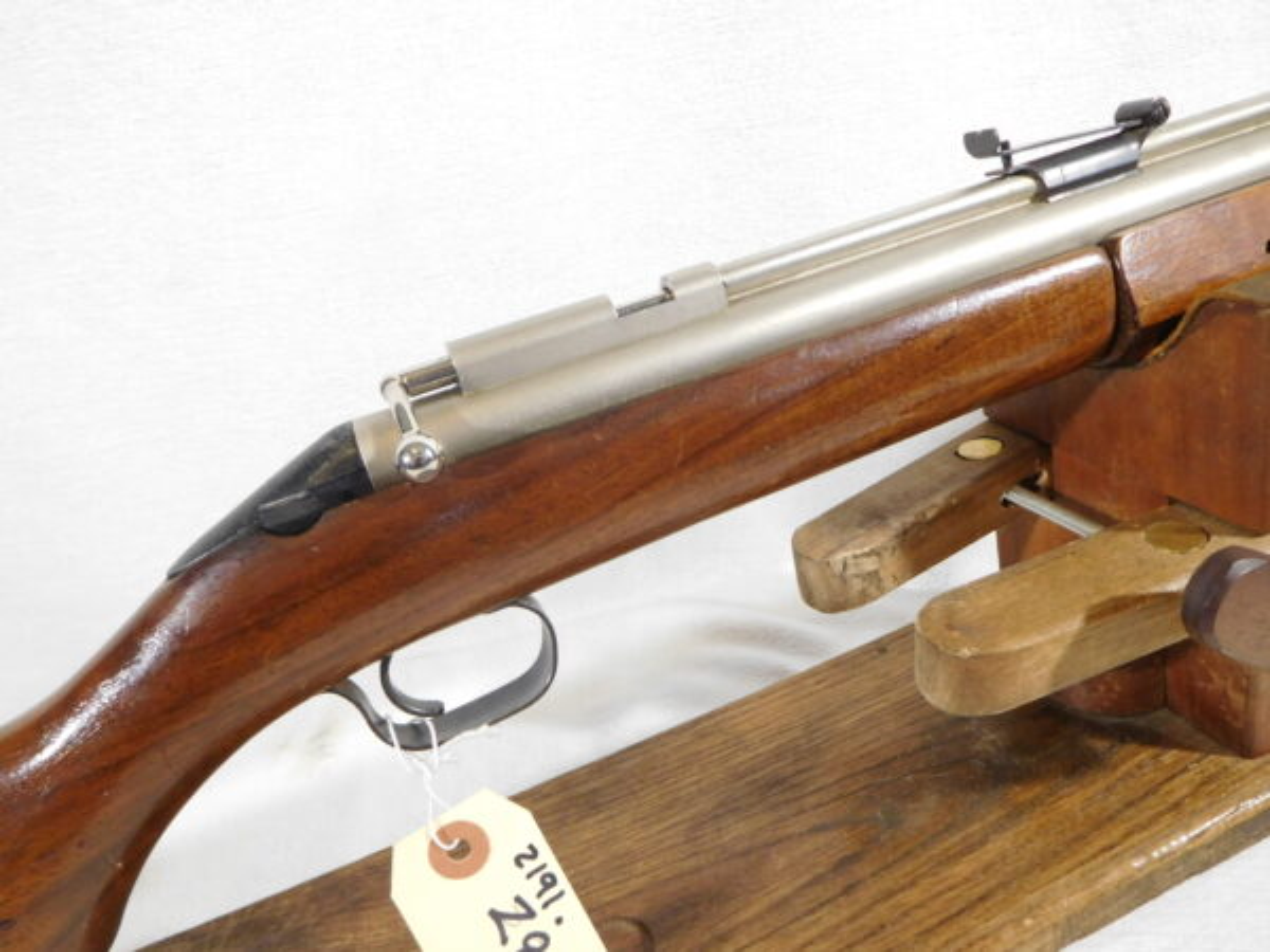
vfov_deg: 54.9
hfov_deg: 69.4
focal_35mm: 25
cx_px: 635
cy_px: 476
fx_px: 917
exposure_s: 1/30
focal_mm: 4.5
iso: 320
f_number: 3.4
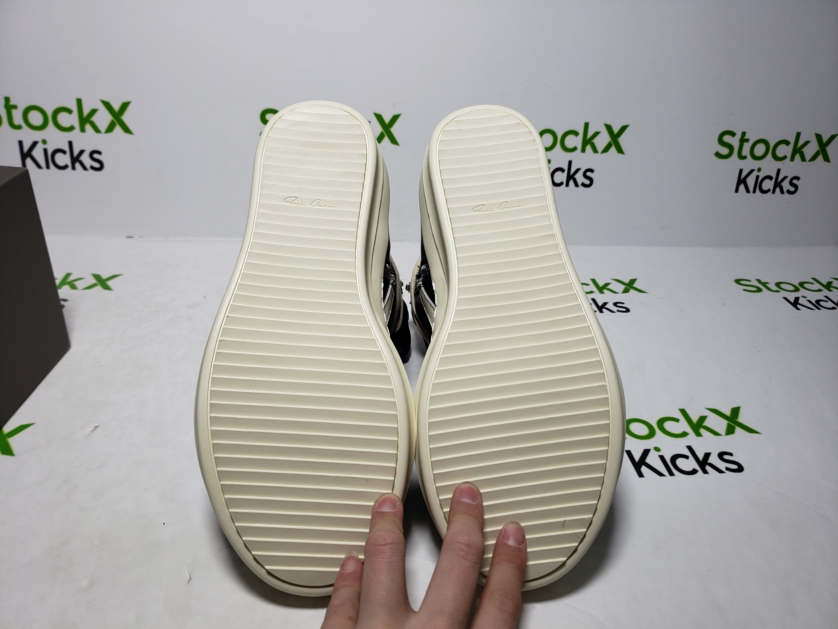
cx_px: 419
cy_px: 314
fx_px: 629
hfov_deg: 67.3
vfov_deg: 53.1
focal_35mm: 26
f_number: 1.5
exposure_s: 1/661
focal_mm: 4.3
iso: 50
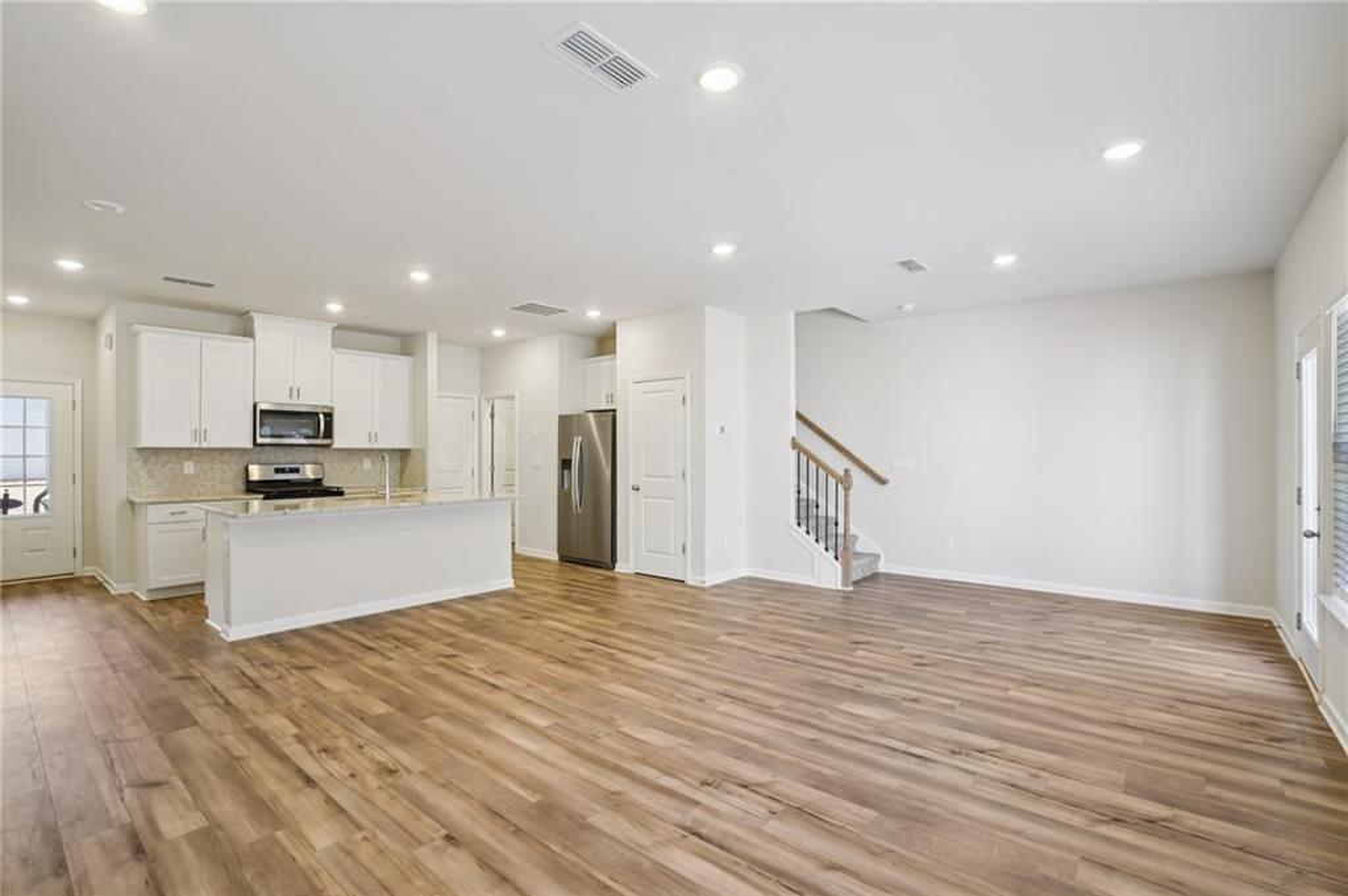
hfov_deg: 96.8
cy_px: 448
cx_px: 674
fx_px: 599
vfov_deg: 73.7
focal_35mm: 16
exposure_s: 1/8
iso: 400
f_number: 8
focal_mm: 16
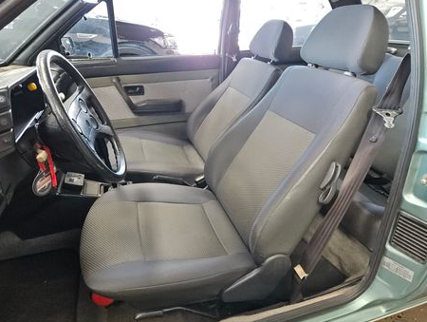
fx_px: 297
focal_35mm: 24
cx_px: 212
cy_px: 157
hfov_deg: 71.5
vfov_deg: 56.9
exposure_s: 1/170
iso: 640
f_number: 1.8
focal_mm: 5.4
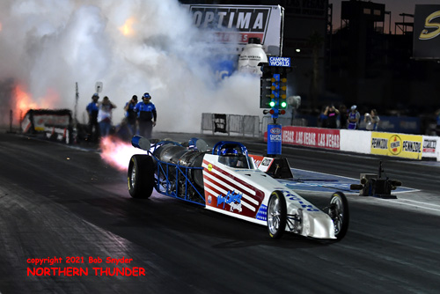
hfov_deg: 19.4
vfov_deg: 13.1
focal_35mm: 105
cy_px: 147
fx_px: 1284
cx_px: 220
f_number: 2.8
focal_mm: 70
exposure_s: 1/640
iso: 1600
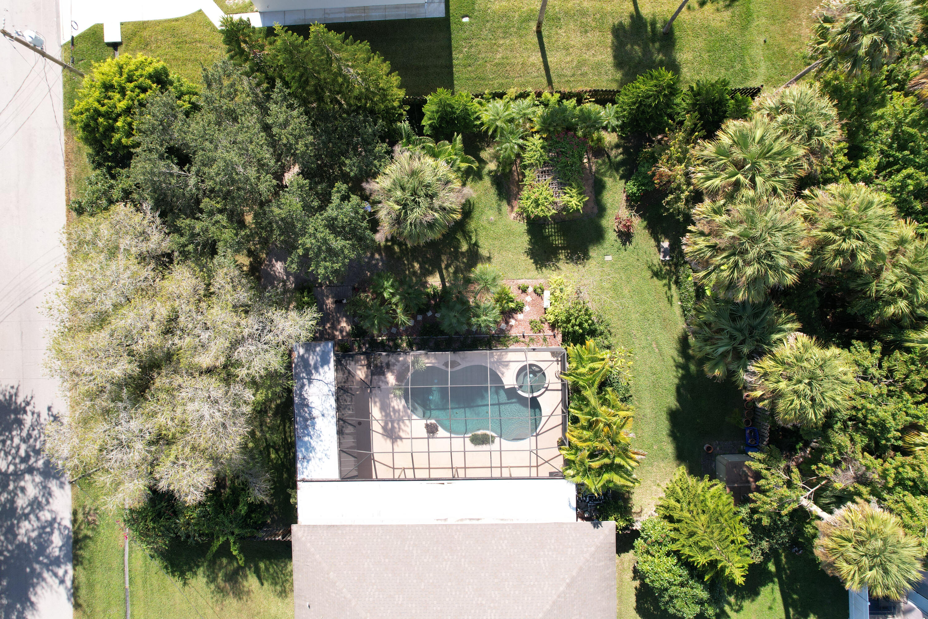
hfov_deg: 78.6
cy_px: 310
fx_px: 567
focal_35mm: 22
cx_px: 464
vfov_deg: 57.2
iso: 100
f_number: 2.8
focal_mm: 8.38
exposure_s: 1/50
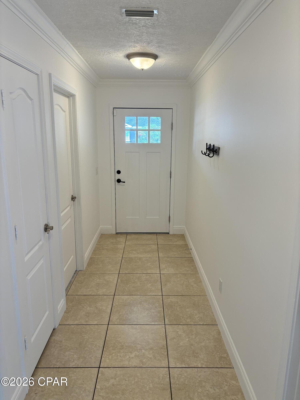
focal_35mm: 26
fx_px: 300
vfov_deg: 67.3
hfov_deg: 53.1
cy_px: 200
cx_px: 150
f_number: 1.6
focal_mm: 5.96
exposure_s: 1/120
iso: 80
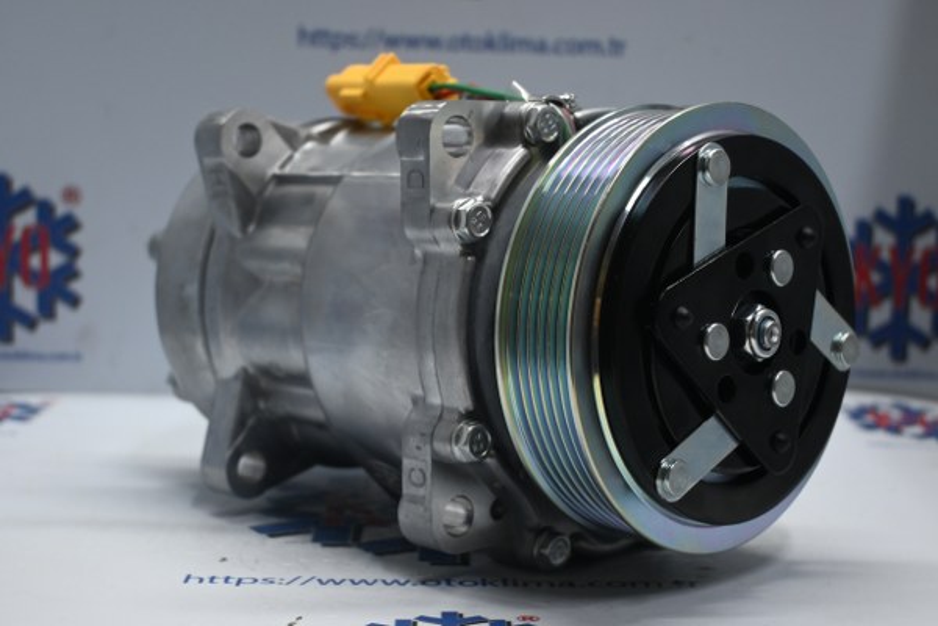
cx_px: 469
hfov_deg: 35.1
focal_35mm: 57
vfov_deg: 23.8
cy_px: 313
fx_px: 1485
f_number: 5.6
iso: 800
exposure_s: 1/60
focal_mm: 38
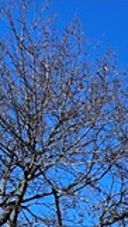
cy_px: 539
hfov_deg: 5.9
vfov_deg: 10.4
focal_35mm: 180
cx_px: 491
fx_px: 1082
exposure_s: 1/3460
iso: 50
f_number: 1.5
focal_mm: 5.7
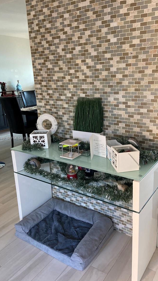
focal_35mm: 29
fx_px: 216
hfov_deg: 40.0
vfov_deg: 66.1
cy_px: 139
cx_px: 95
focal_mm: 4.25
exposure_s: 1/60
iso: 250
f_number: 1.8
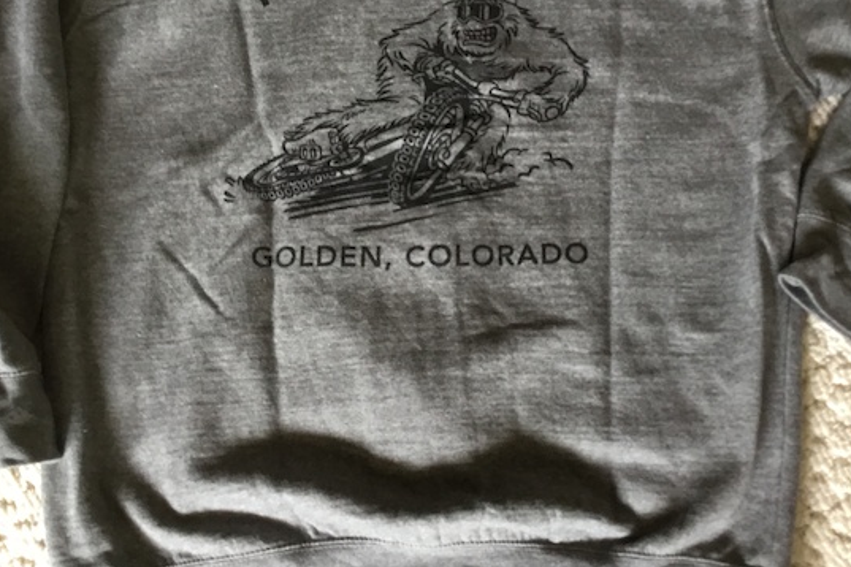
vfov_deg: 27.9
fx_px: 1135
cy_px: 187
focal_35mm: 48
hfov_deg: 41.1
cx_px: 415
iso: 80
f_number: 2.4
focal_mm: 3.3
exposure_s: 1/30
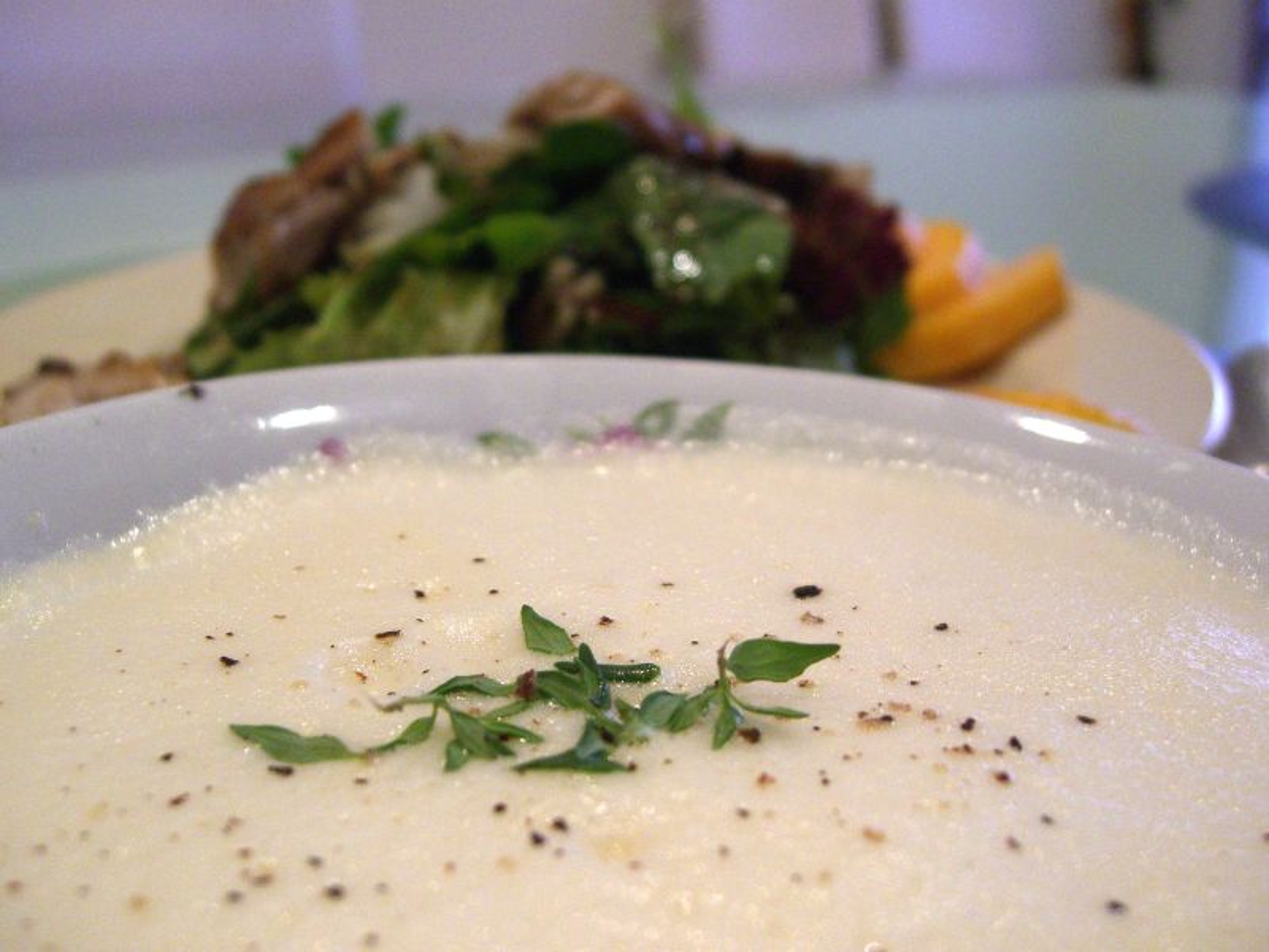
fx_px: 1393
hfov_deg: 49.0
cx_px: 634
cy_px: 476
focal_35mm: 38
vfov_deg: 37.7
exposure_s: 1/80
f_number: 2.8
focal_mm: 7.9
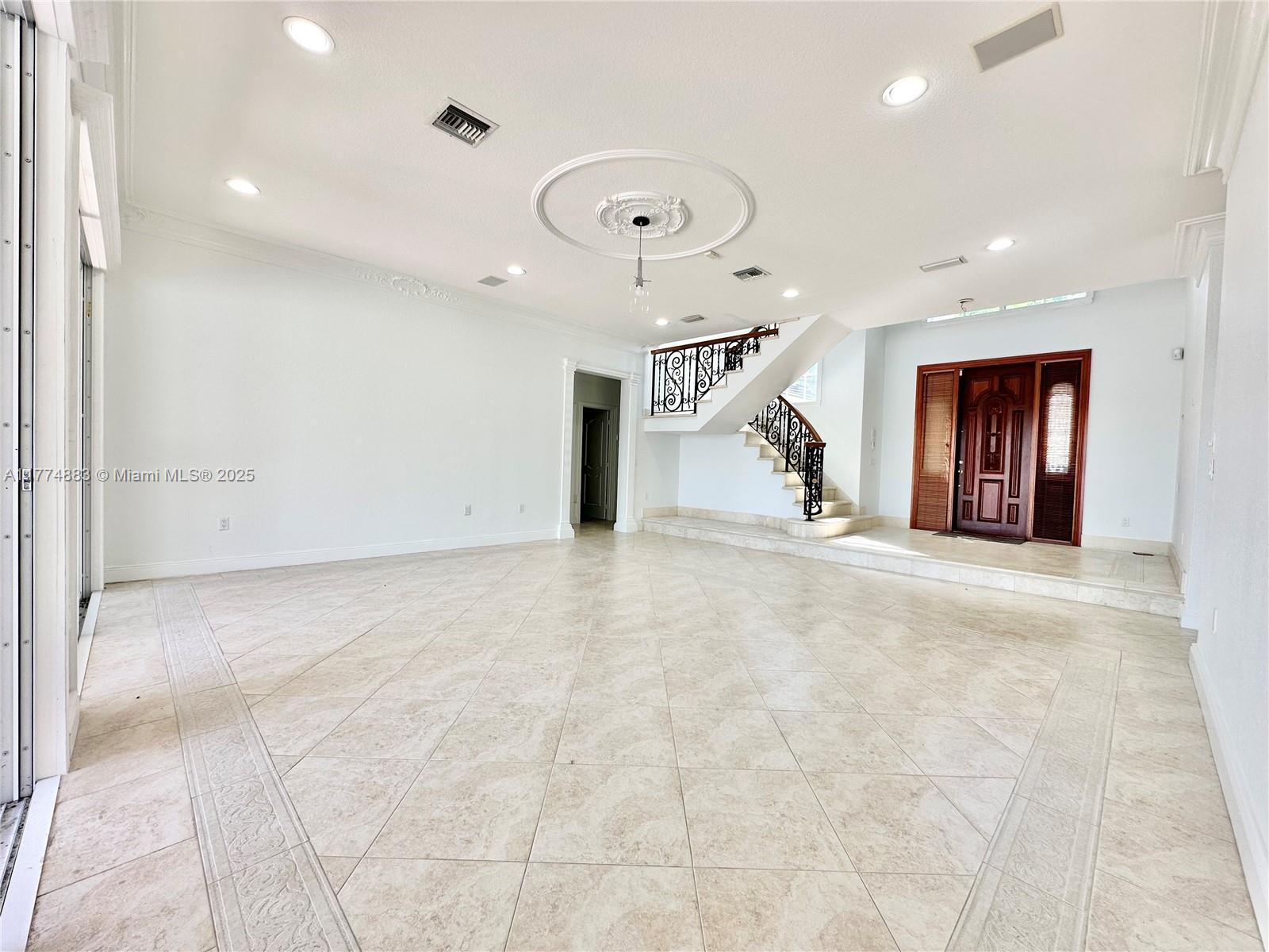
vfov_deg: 85.7
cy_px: 476
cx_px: 634
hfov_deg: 102.1
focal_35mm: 14
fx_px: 513
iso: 50
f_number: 2.2
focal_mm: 2.22
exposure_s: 1/120
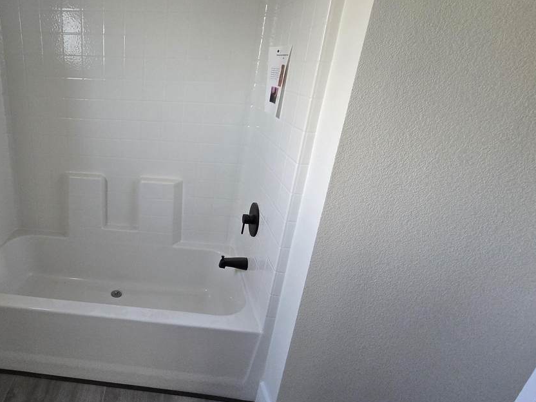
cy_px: 184
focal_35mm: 20
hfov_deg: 75.6
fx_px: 310
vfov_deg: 65.9
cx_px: 131
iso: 500
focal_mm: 2.2
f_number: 2.2
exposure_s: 1/60
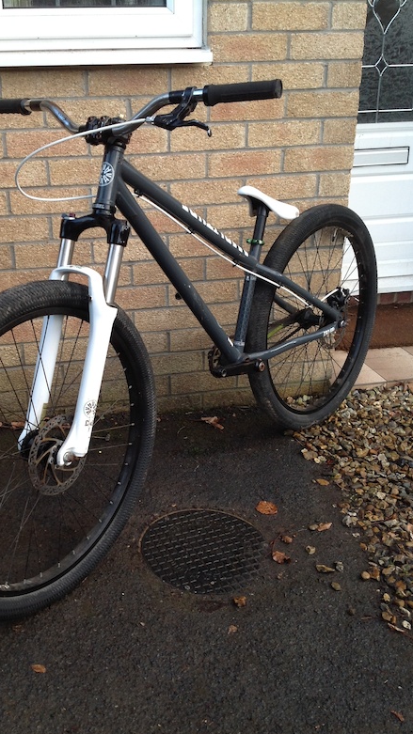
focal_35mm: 39
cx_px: 157
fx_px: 760
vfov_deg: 51.6
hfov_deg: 30.3
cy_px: 372
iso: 64
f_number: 2.4
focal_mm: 4.28
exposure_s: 1/60
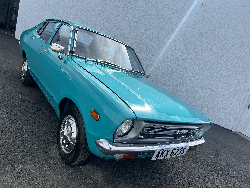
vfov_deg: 53.1
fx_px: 188
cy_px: 94
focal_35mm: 26
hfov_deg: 67.3
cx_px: 125
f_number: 1.5
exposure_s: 1/4831
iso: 50
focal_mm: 5.7
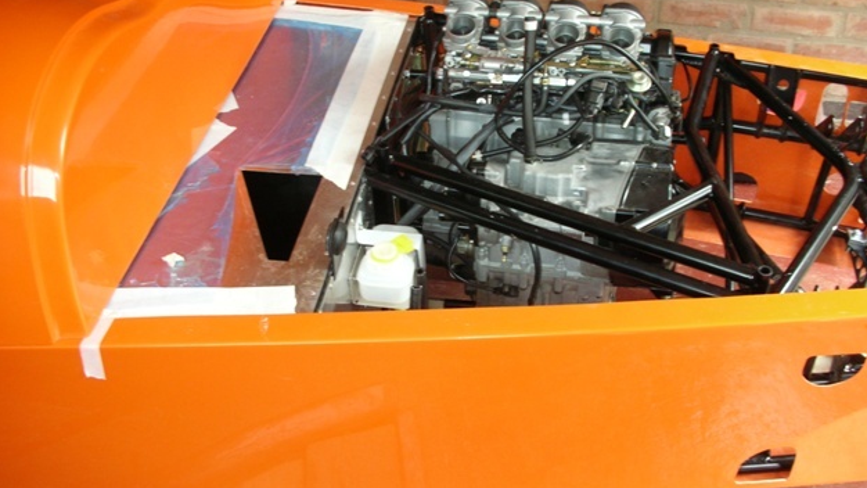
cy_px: 204
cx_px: 435
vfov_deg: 30.4
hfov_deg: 51.6
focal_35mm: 39
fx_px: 897
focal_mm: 5.8
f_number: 3
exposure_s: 1/29.8
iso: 76
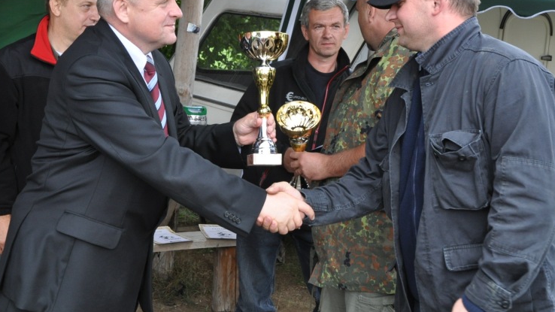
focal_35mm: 51
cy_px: 140
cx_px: 265
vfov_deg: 23.5
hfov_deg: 40.6
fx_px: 750
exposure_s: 1/200
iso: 800
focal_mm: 30
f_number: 7.1
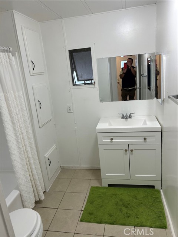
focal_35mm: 26
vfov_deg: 67.3
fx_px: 178
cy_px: 118
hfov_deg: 53.1
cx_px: 89
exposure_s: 1/120
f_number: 1.5
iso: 125
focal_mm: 5.7
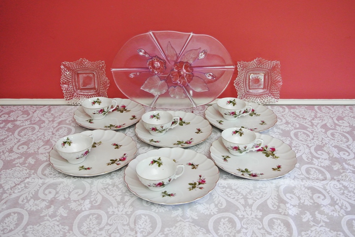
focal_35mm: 36
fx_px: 355
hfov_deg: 53.1
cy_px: 118
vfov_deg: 37.0
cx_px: 178
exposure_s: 1/30
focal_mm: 13.6
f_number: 4
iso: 900
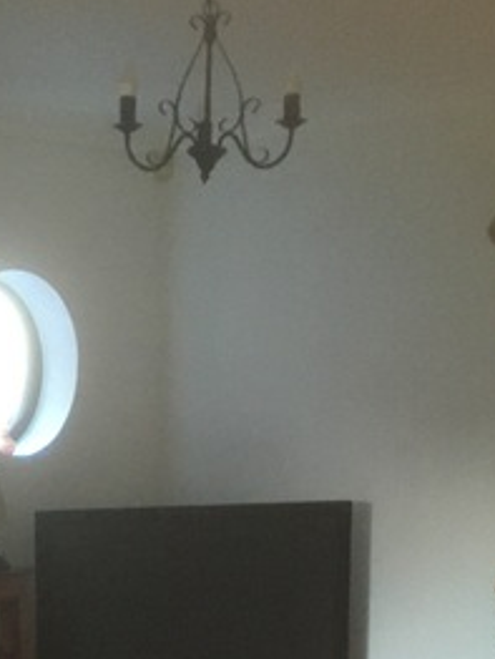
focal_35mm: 85
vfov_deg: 21.8
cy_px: 719
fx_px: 1618
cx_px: -73
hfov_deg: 16.8
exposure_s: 1/17
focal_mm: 4.15
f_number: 2.2
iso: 200
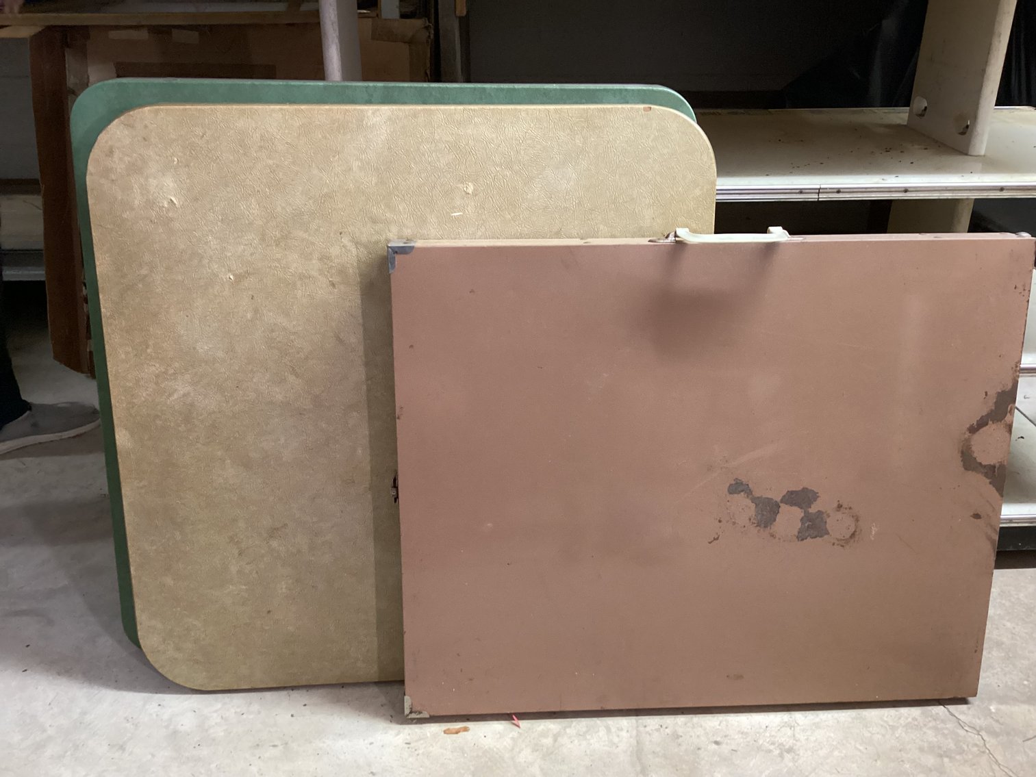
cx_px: 518
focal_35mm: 31
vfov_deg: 45.4
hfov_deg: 58.3
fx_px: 928
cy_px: 388
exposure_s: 1/40
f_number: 2.4
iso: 400
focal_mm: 3.3
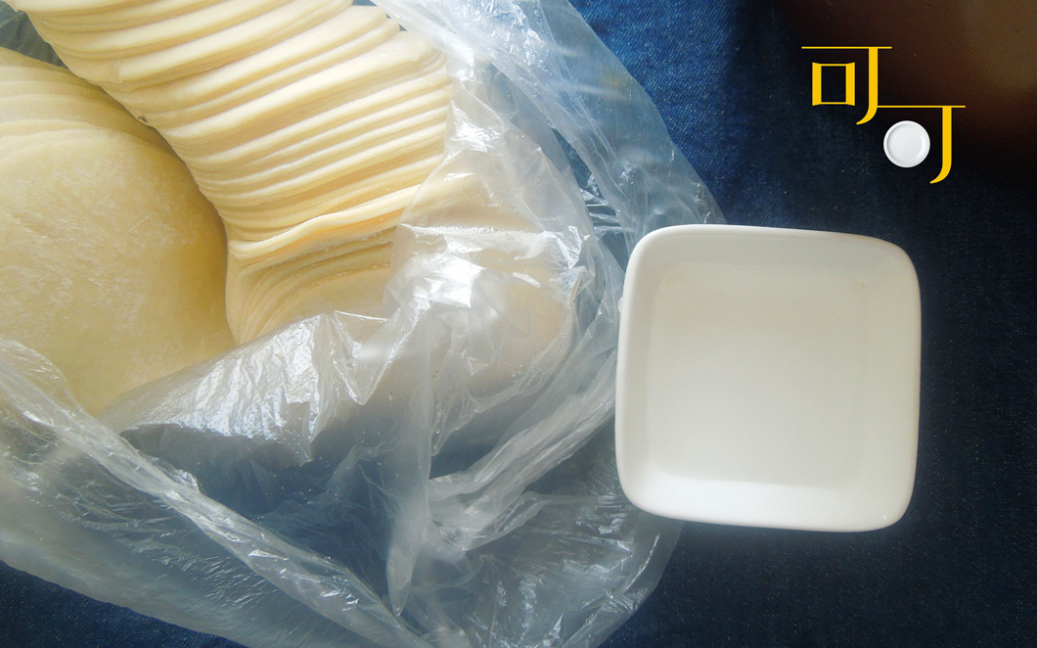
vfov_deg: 45.9
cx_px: 518
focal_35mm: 27
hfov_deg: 68.4
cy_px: 287
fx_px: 763
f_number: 3.3
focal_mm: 4.5
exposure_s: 1/30
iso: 200
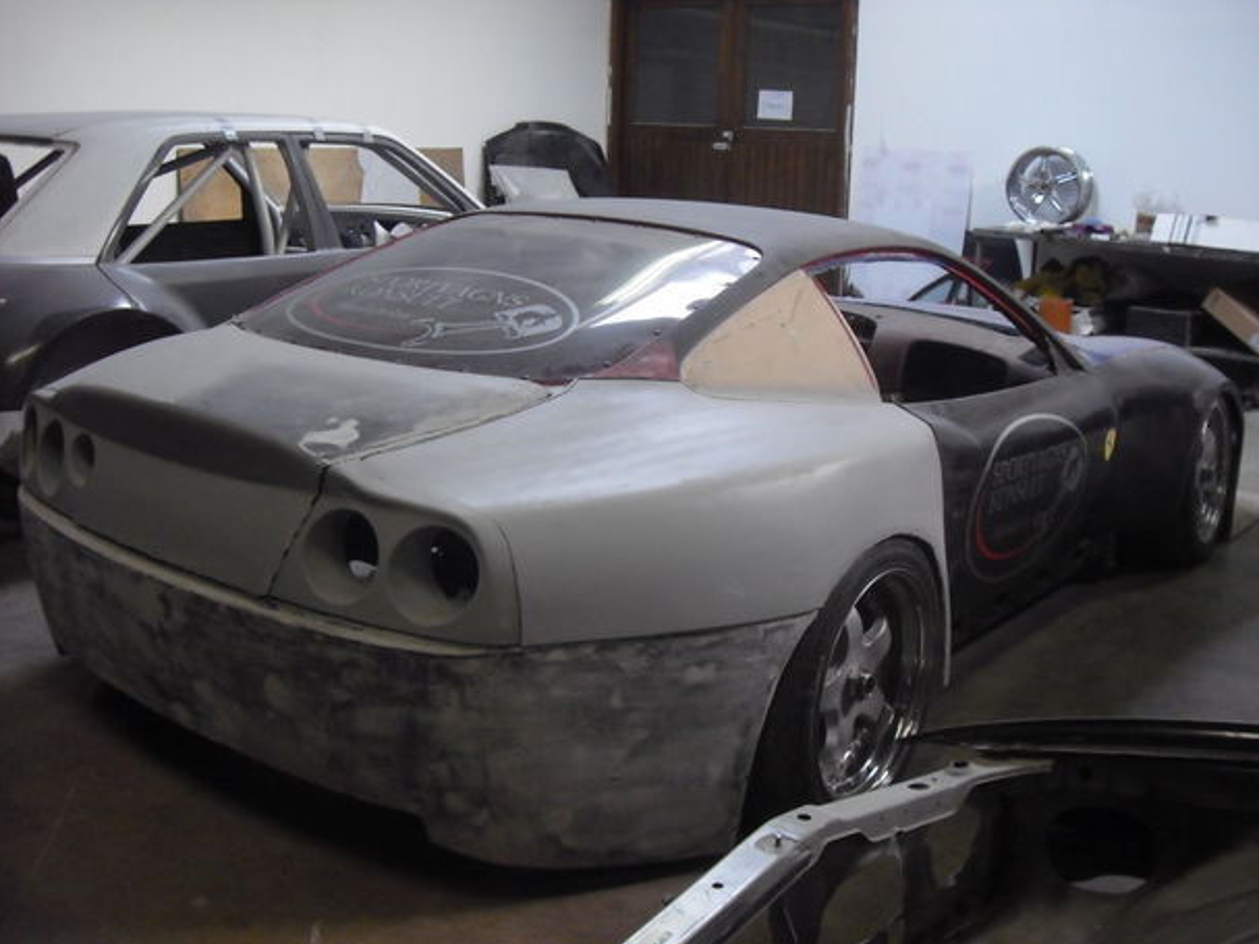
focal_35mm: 39
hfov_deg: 47.9
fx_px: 1418
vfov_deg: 36.8
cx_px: 645
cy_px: 494
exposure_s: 1/60
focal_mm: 6.2
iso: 400
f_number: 2.7
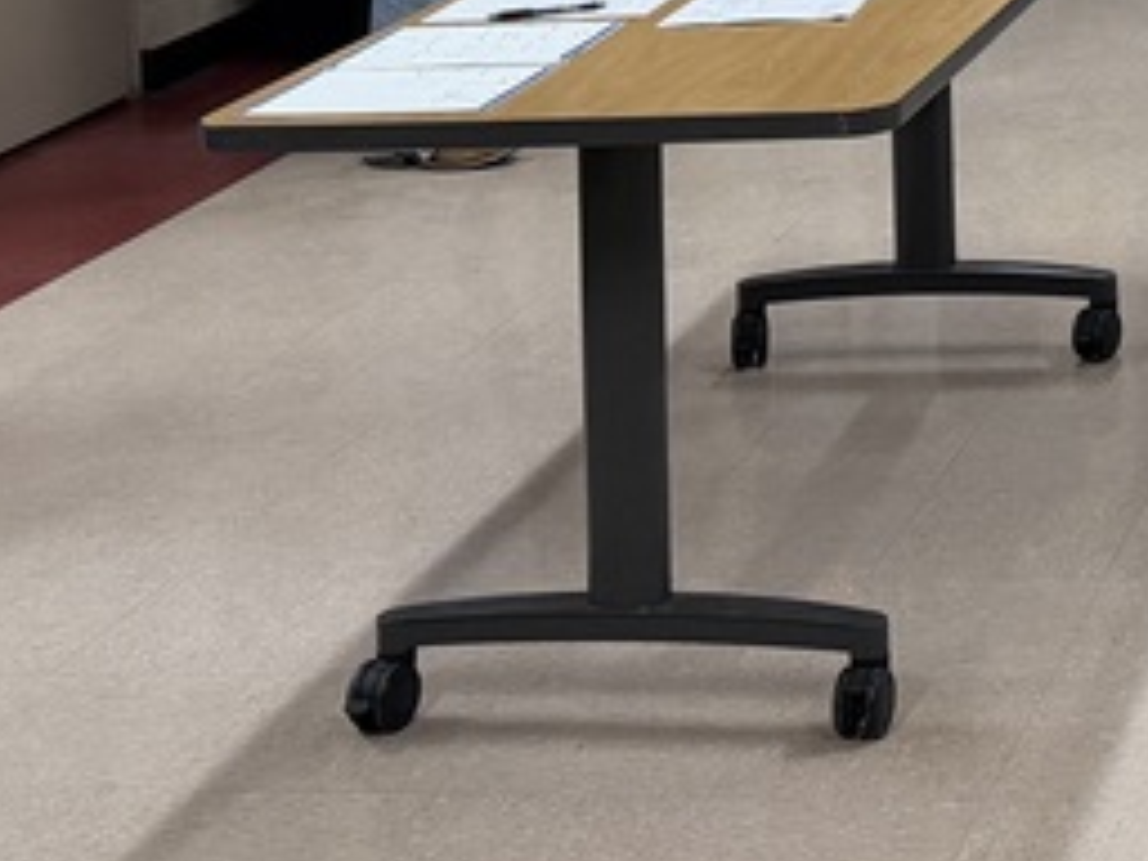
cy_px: -543
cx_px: 1484
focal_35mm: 96
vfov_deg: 14.1
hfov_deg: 19.0
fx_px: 3184
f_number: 1.78
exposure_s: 1/70
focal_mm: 6.76
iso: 200
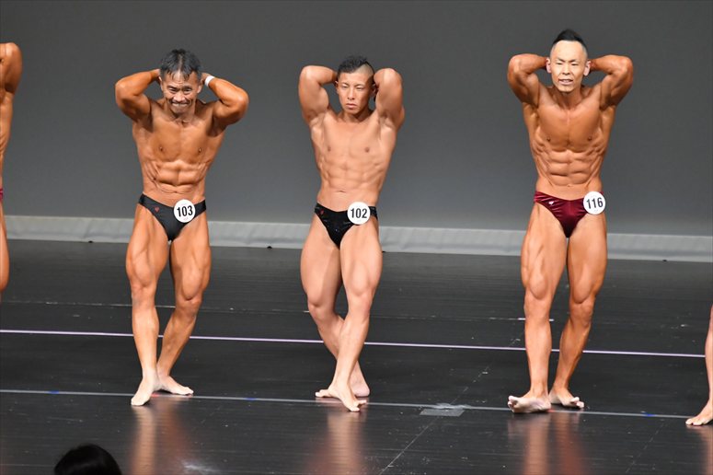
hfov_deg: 6.0
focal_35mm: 345
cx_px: 356
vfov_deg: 4.0
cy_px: 238
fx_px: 6830
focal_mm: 230
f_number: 5.6
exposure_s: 1/400
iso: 5000
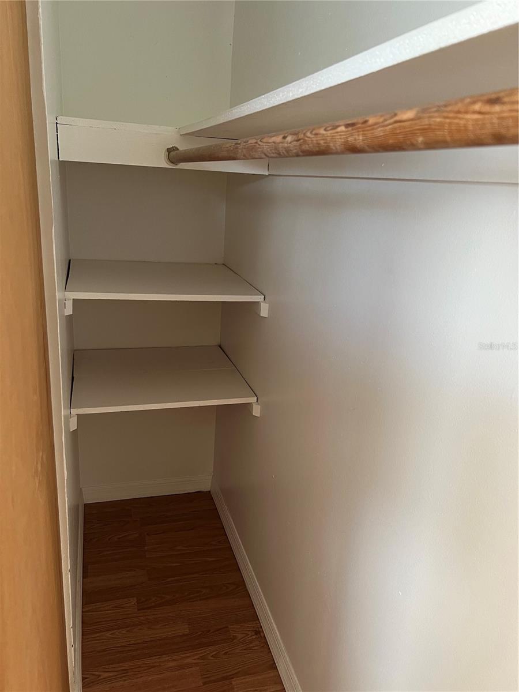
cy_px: 346
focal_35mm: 26
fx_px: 520
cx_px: 260
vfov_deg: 67.3
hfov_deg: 53.1
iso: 125
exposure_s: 1/86
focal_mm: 5.7
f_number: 1.5
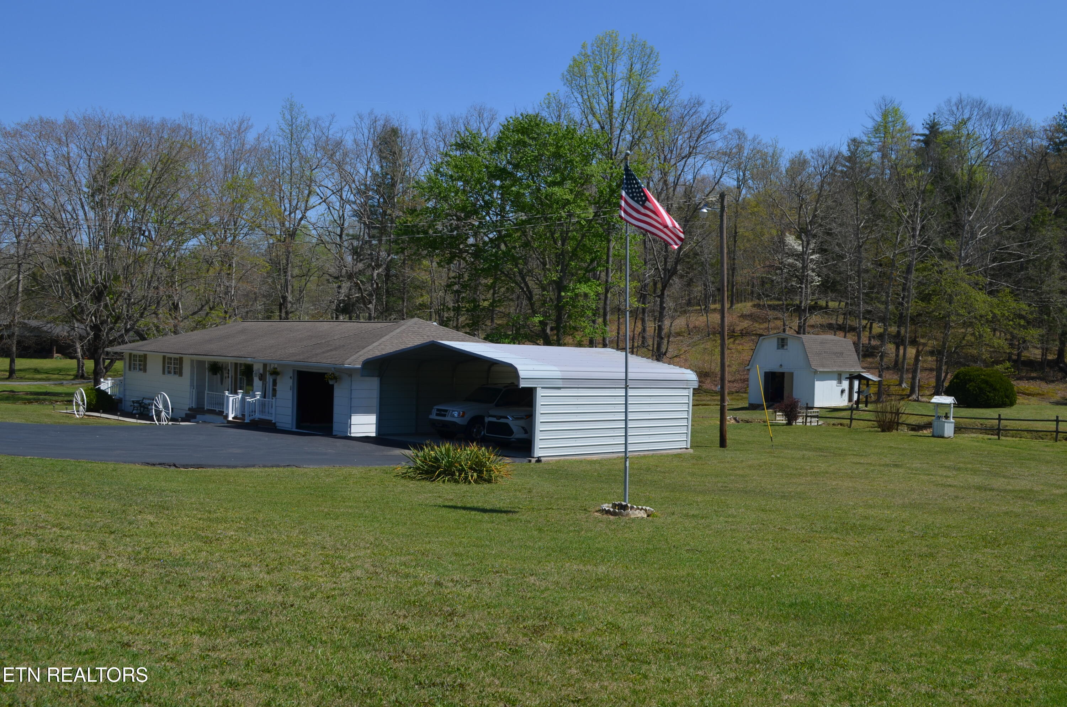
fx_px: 1065
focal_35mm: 36
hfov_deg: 53.2
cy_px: 354
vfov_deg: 36.7
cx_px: 534
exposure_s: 1/320
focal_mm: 24
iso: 100
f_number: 9
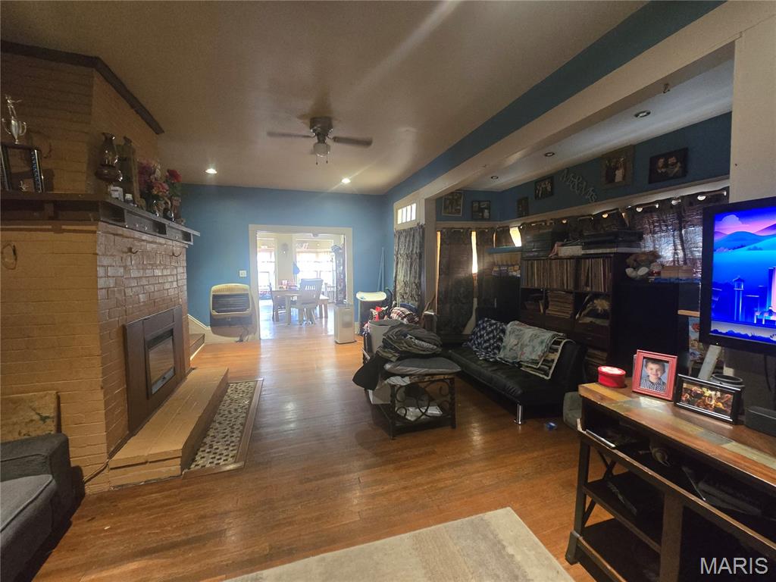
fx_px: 291
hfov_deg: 106.2
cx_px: 388
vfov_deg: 89.9
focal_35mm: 13
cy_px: 291
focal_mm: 2.2
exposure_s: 1/60
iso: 1000
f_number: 2.2
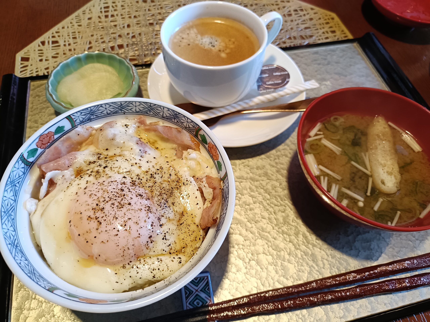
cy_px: 161
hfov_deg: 69.4
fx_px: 311
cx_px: 215
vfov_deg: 54.9
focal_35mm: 25
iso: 1250
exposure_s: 1/50
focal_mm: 4.7
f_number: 1.7
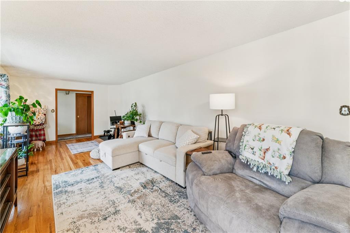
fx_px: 136
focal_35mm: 14
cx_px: 175
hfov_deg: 104.3
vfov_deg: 81.2
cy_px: 116
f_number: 13
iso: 400
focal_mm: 14
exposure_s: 1/4
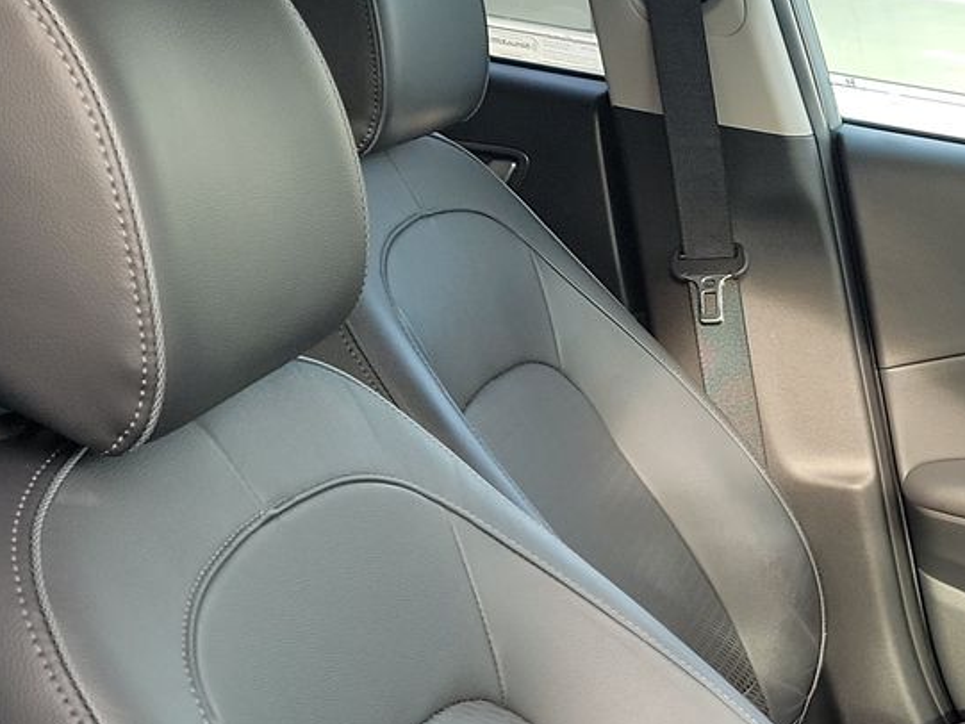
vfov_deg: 19.1
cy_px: 949
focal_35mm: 71
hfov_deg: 24.6
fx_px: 1980
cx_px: 1181
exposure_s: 1/59
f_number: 1.8
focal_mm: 6.7
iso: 62
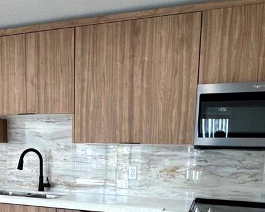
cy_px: 192
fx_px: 306
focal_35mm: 39
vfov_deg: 35.9
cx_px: 106
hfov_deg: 46.6
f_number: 2.2
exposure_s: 1/120
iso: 125
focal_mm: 2.22
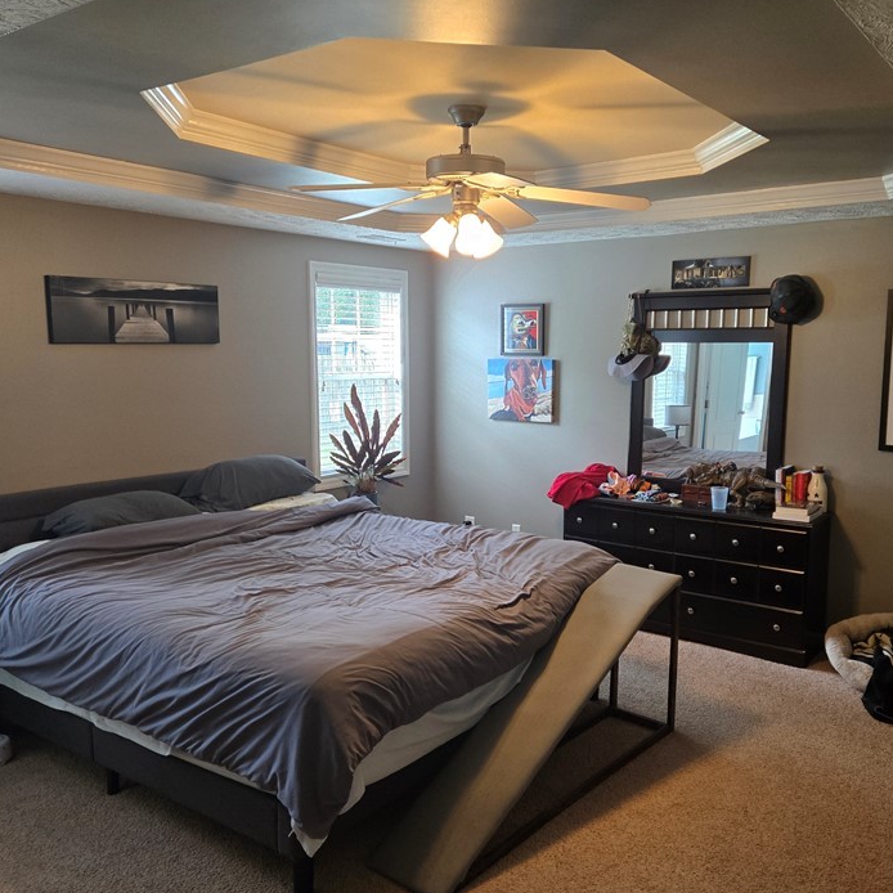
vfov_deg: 54.0
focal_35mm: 30
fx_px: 876
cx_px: 468
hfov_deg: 54.0
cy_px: 458
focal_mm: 5.4
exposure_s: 1/120
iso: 320
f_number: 1.8
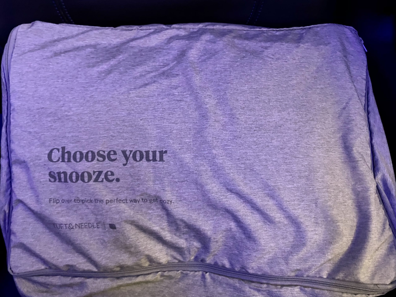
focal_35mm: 26
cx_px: 198
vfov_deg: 53.1
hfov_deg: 67.3
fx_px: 297
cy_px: 148
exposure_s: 1/28
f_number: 1.8
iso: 800
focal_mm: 4.25
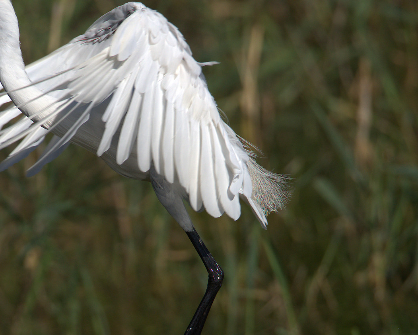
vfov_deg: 1.2
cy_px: 234
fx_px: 15911
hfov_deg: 1.5
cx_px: 132
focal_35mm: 1286
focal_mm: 600
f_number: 8
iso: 500
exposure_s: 1/2500
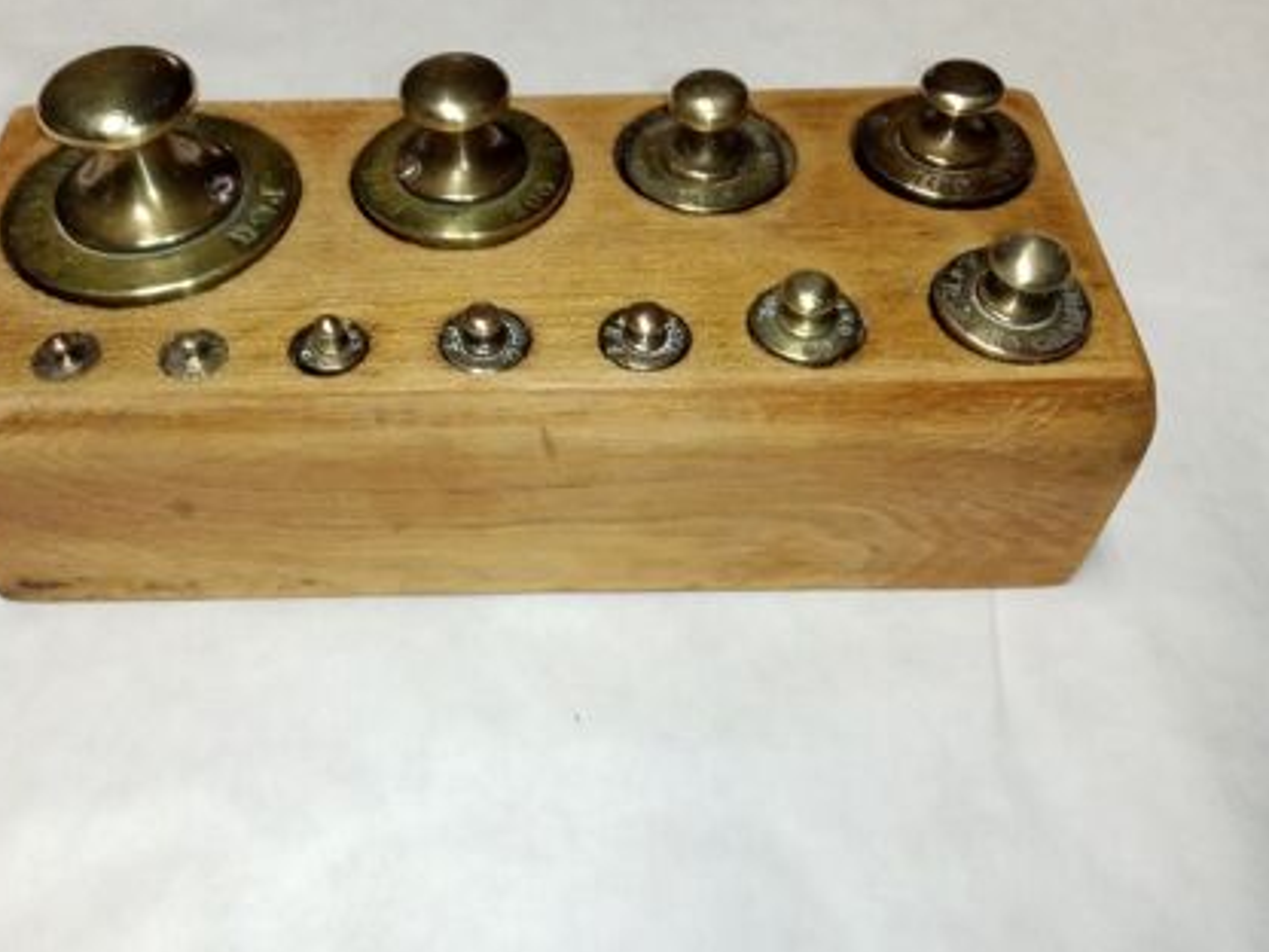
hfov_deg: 59.7
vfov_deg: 46.7
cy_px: 427
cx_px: 546
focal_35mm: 30
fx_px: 1100
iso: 463
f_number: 1.8
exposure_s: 1/33.3
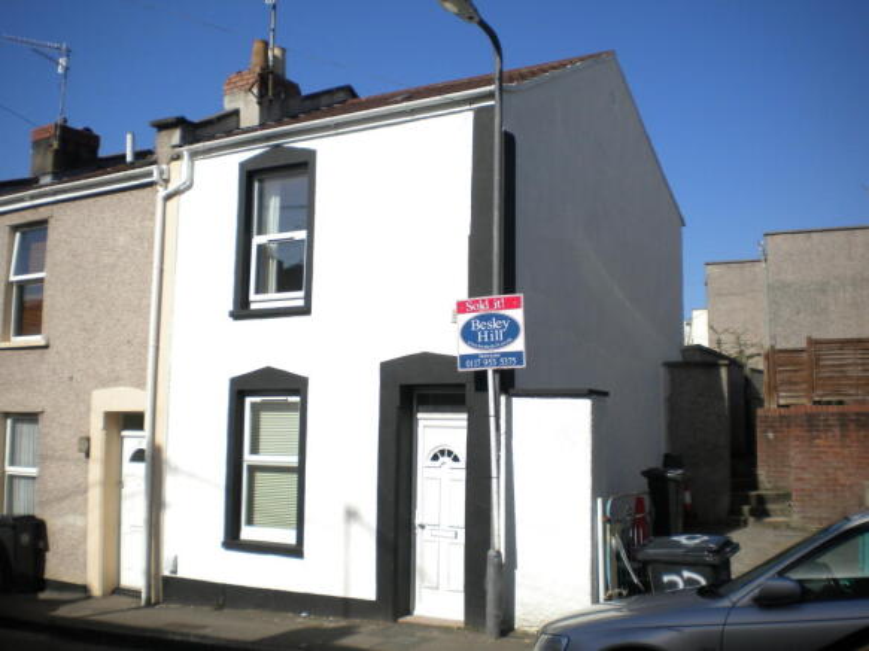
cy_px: 326
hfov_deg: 52.6
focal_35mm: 35
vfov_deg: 40.7
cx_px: 434
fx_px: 878
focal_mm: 6.3
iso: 80
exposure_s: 1/1000
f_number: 4.6
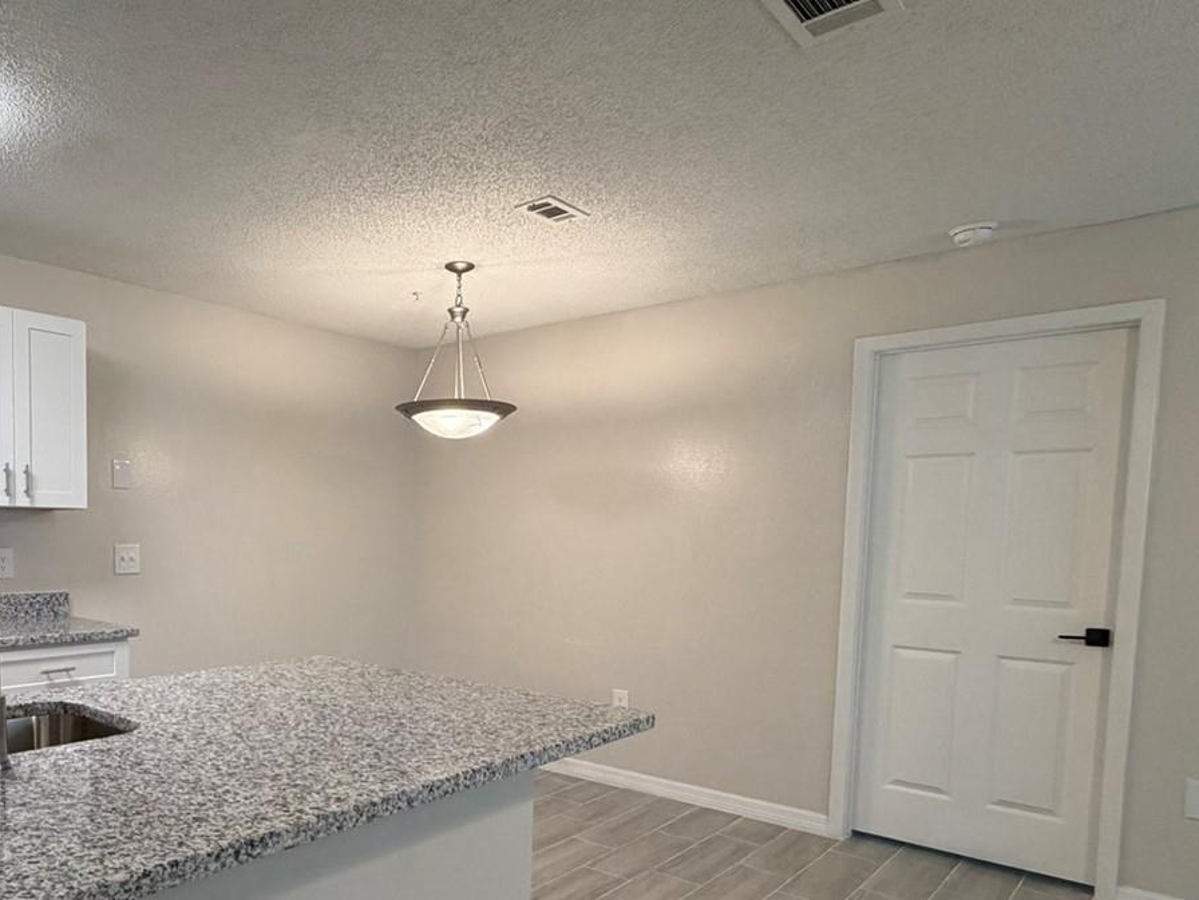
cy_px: 589
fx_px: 866
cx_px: 349
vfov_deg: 53.9
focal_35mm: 25
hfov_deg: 66.4
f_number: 2.2
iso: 250
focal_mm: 2.22
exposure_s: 1/120
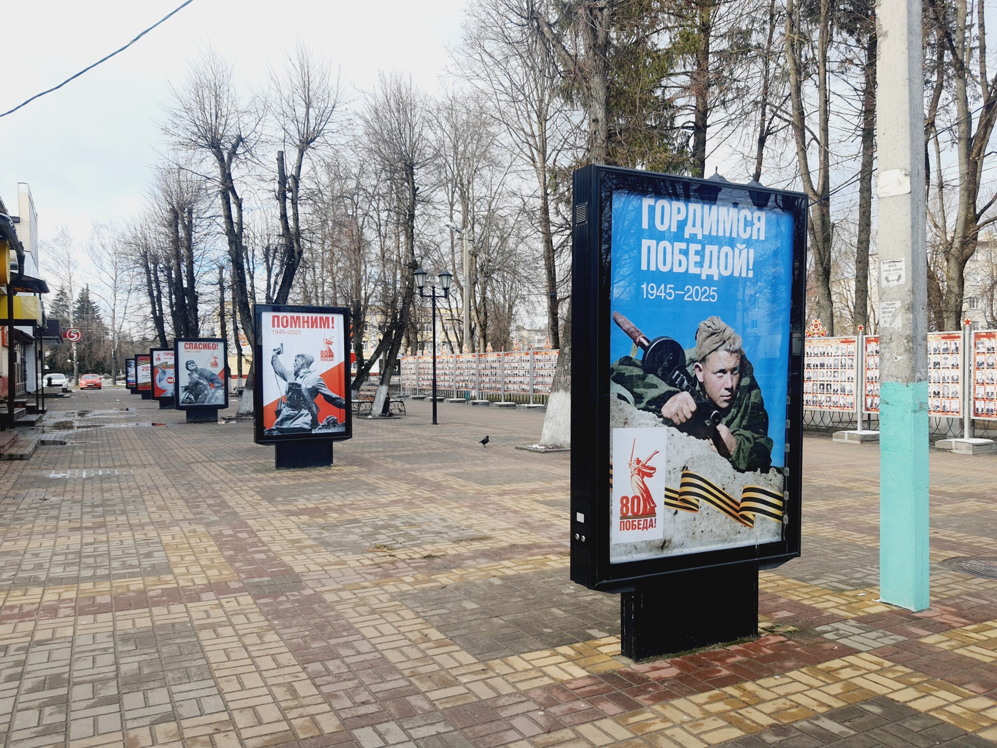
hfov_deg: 67.3
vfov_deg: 53.1
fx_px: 749
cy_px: 374
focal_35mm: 26
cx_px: 498
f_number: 1.7
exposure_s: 1/710
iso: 50
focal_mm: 4.32
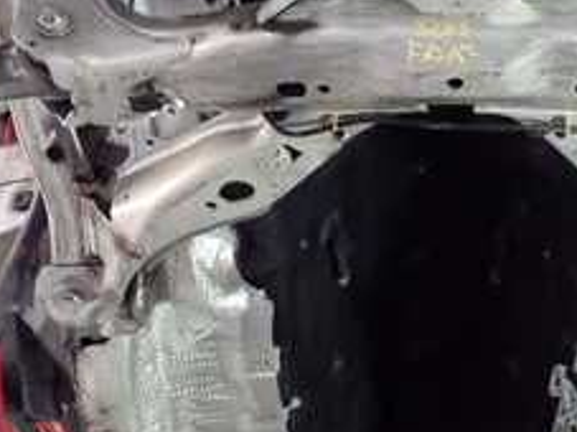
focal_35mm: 66
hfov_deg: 29.1
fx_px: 1100
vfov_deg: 21.3
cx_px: 409
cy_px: -23
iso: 1000
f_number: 2
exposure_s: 1/125
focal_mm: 4.5
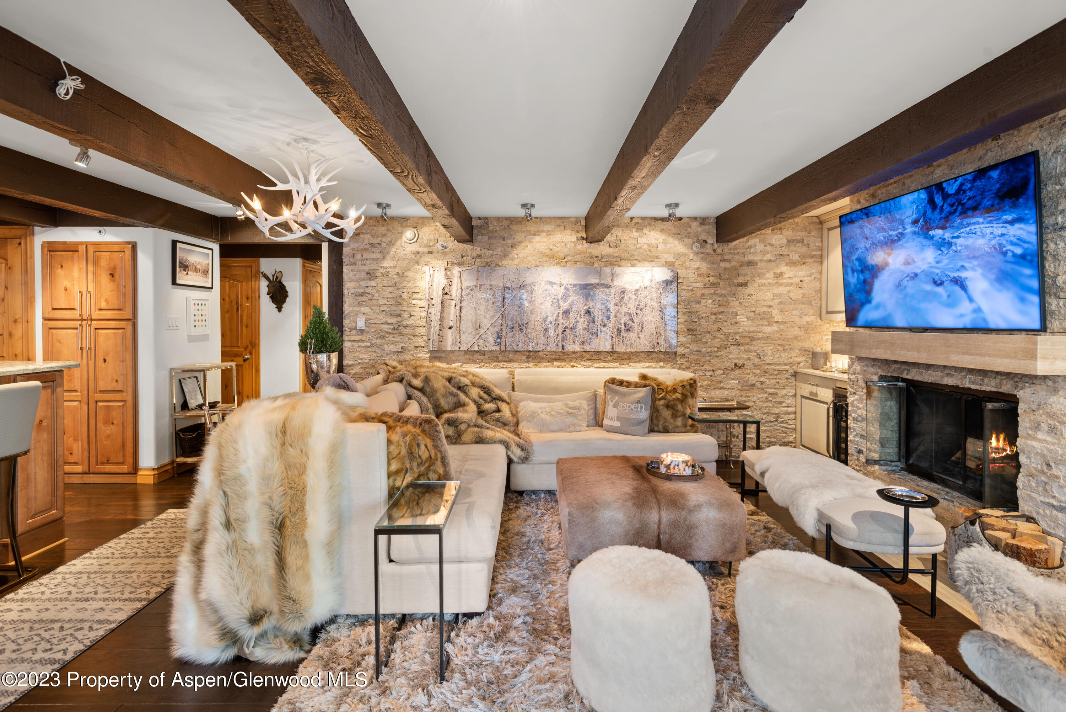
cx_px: 533
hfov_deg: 93.3
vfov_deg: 70.5
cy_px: 356
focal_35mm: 17
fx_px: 504
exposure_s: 1.6
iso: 100
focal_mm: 17
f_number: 7.1
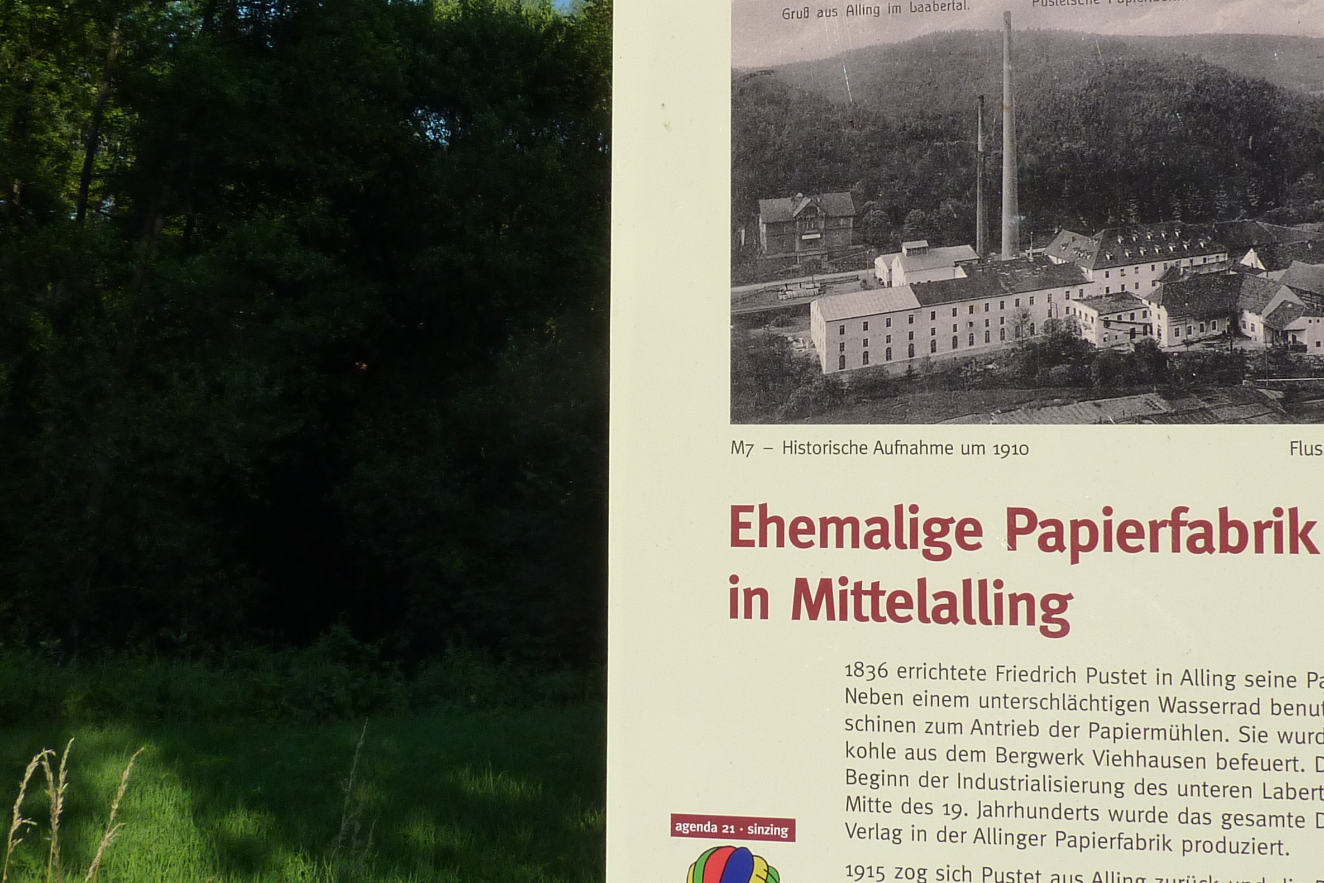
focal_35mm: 40
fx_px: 1471
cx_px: 659
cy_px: 379
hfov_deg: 48.5
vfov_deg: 33.4
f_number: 5
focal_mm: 4.1
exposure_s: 1/400
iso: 125
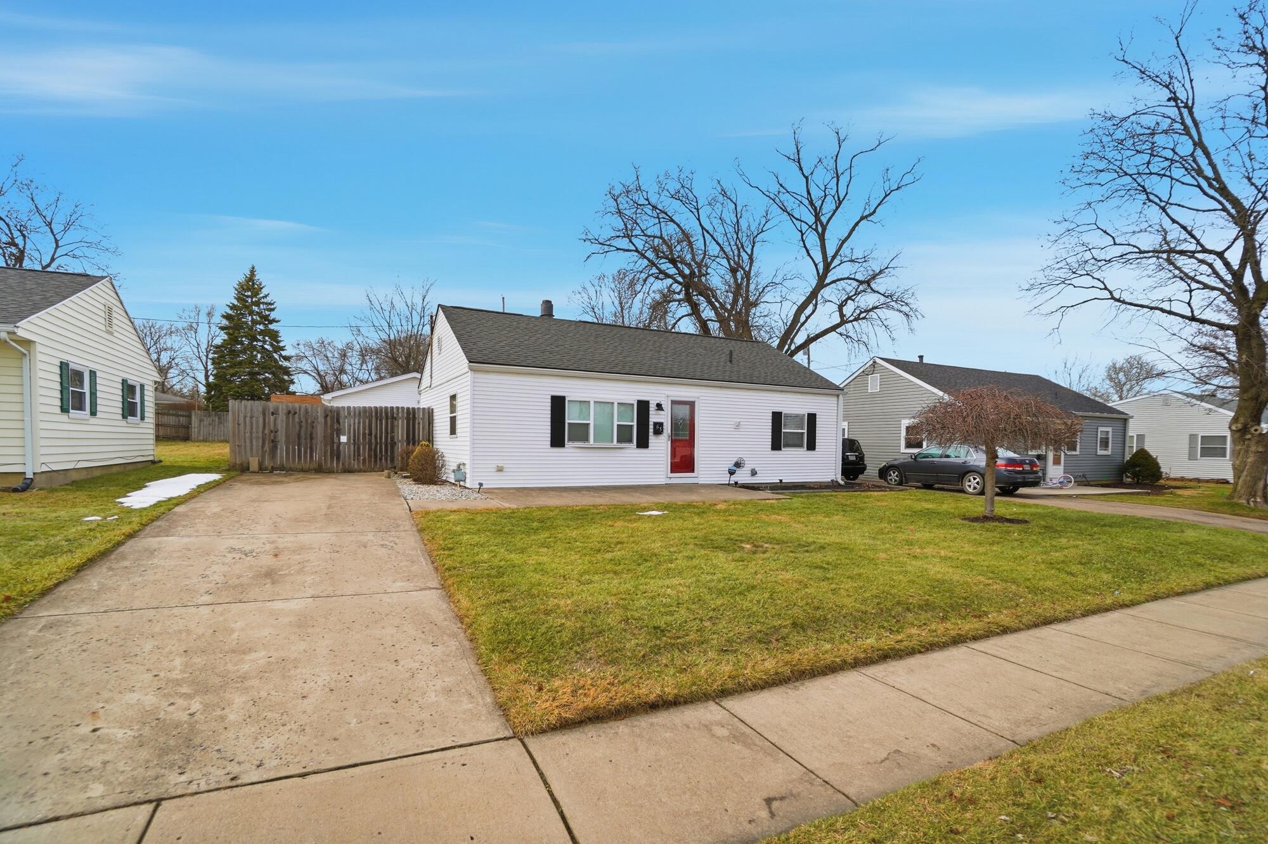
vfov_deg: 77.3
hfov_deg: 100.4
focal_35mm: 15
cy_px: 422
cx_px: 634
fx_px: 528
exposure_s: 1/4000
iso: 100
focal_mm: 10
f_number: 5.6
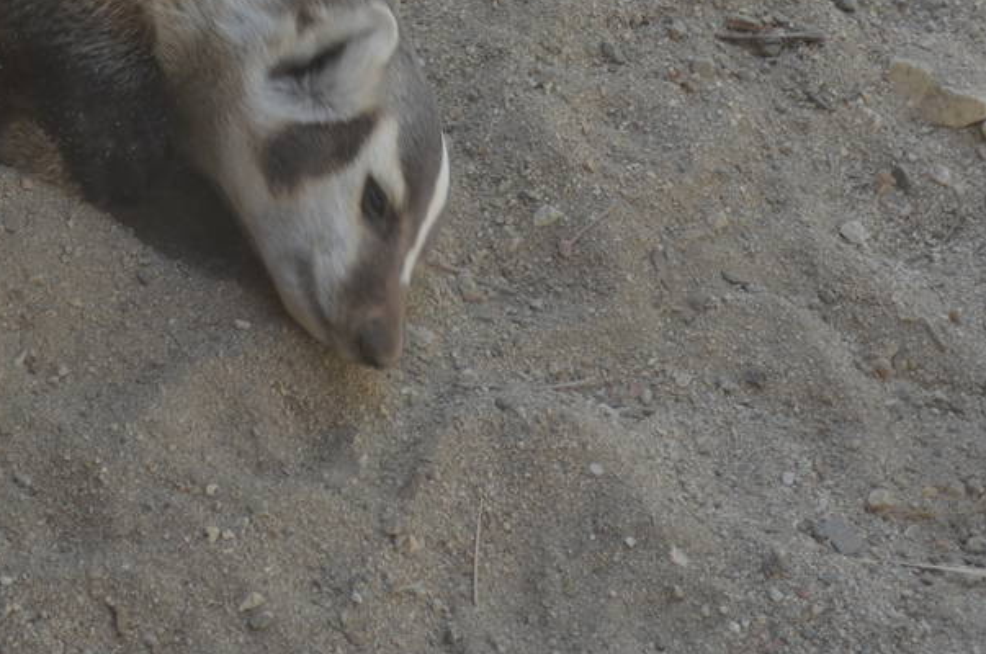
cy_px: -20
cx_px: 59
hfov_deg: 11.2
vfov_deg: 7.4
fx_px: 5004
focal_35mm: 183
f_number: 6.3
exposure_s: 1/160
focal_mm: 46
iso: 200
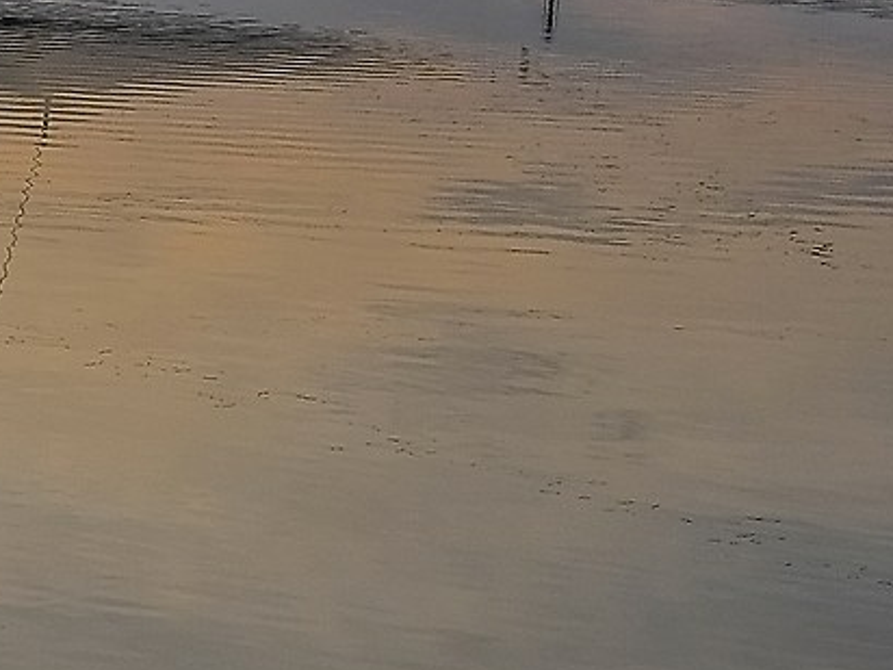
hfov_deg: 9.1
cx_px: -1212
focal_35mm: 196
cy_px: 319
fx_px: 5056
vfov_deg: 7.6
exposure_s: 1/340
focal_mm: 23
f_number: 5.6
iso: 200
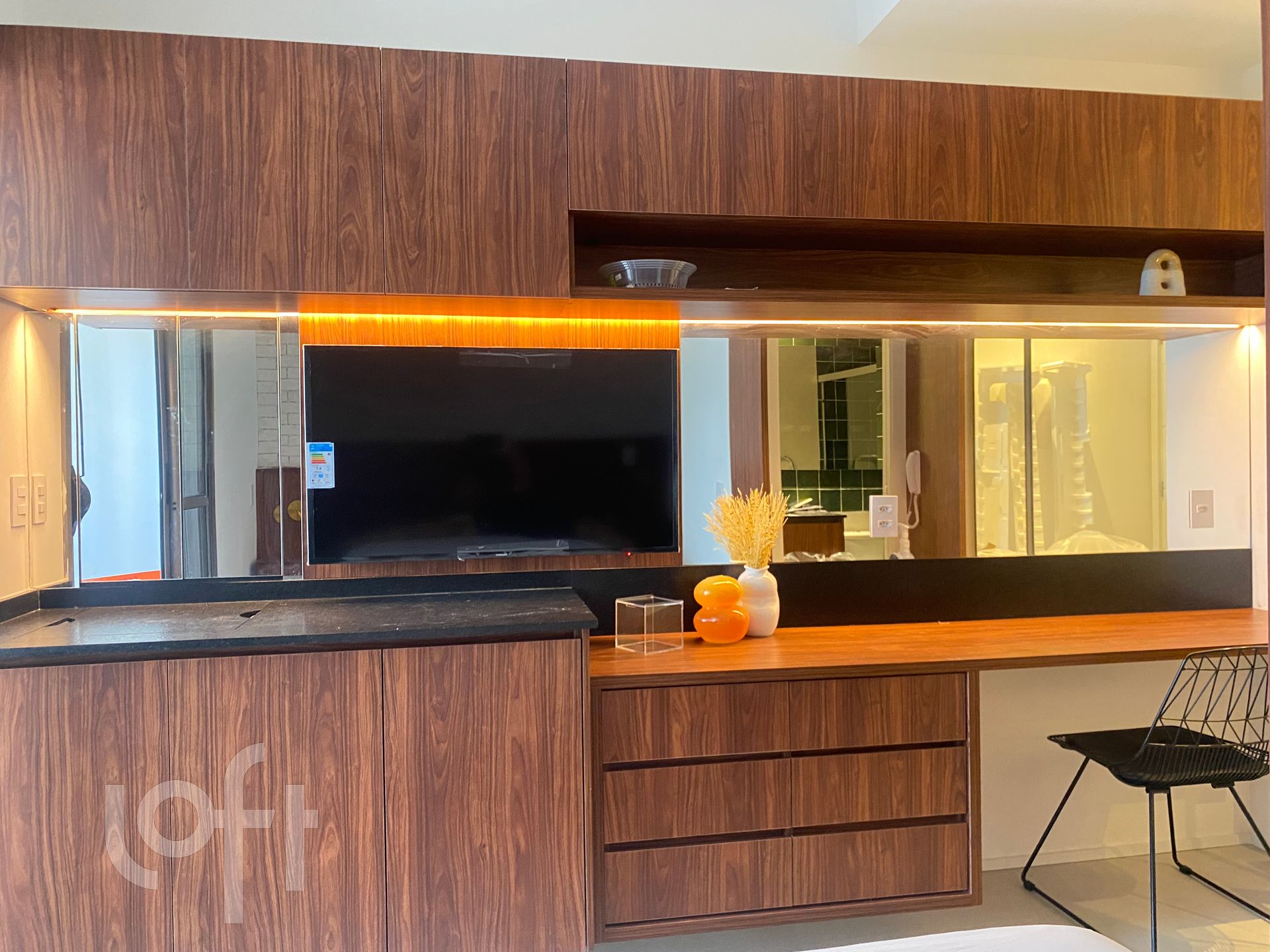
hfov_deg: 67.3
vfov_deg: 53.1
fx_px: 954
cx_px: 635
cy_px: 476
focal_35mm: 26
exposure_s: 1/40
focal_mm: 4.25
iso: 500
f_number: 1.8
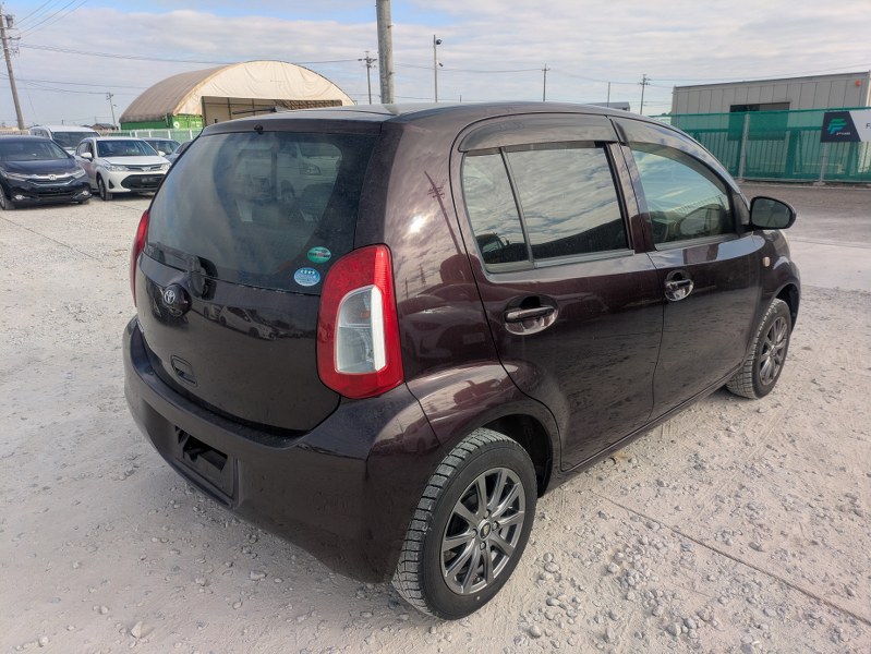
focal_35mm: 25
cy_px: 327
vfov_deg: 54.9
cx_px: 436
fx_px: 629
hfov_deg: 69.4
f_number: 1.89
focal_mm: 5.43
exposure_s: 1/1692
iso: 50
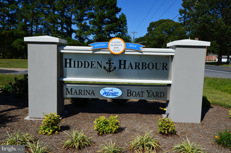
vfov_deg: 39.8
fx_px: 211
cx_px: 116
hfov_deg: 57.3
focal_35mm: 33
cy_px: 76
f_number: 11
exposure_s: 1/400
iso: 200
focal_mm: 22
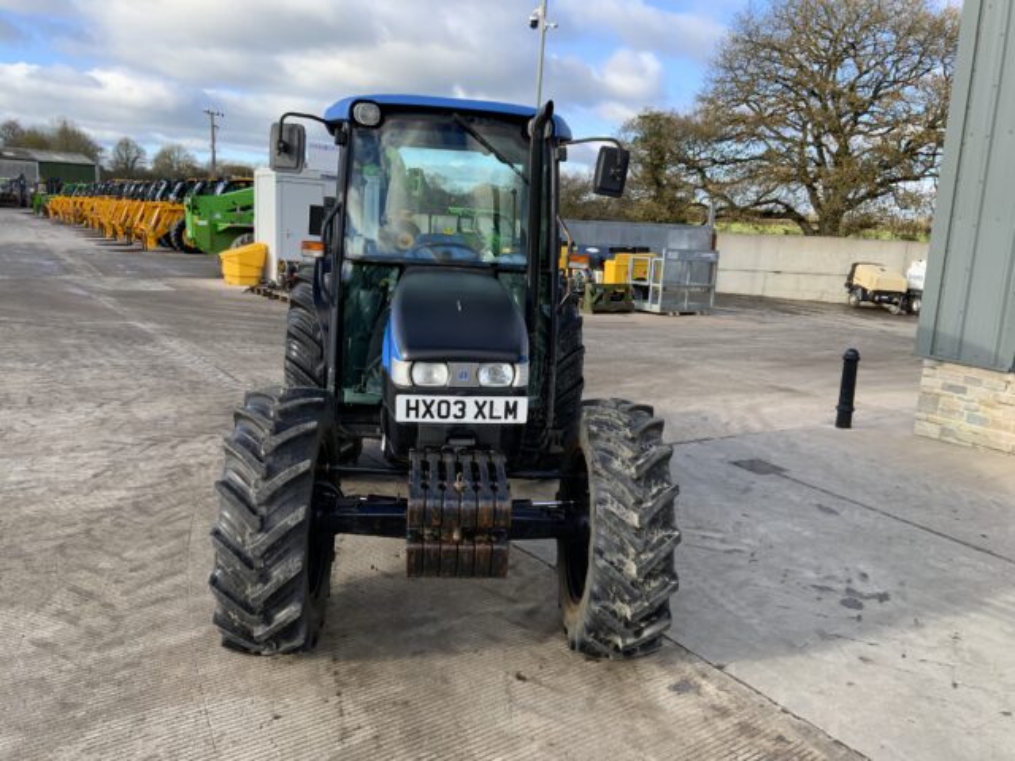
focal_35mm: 29
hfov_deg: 61.7
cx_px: 508
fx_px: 850
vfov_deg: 48.2
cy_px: 380
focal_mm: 3
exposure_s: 1/519
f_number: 1.8
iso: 16
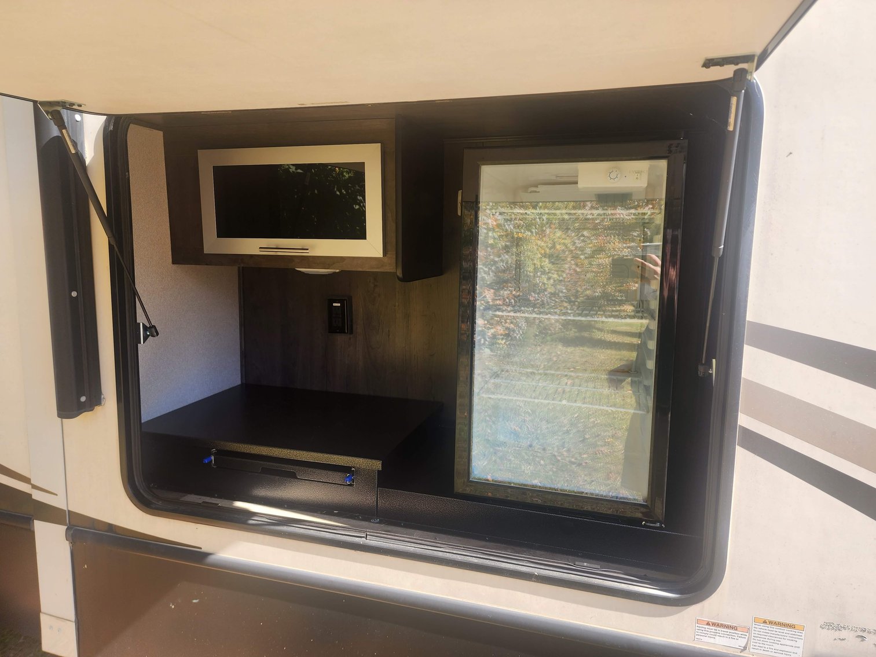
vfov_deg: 58.9
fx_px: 582
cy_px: 328
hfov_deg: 73.9
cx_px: 438
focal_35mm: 23
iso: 16
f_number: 1.8
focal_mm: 6.4
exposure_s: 1/180
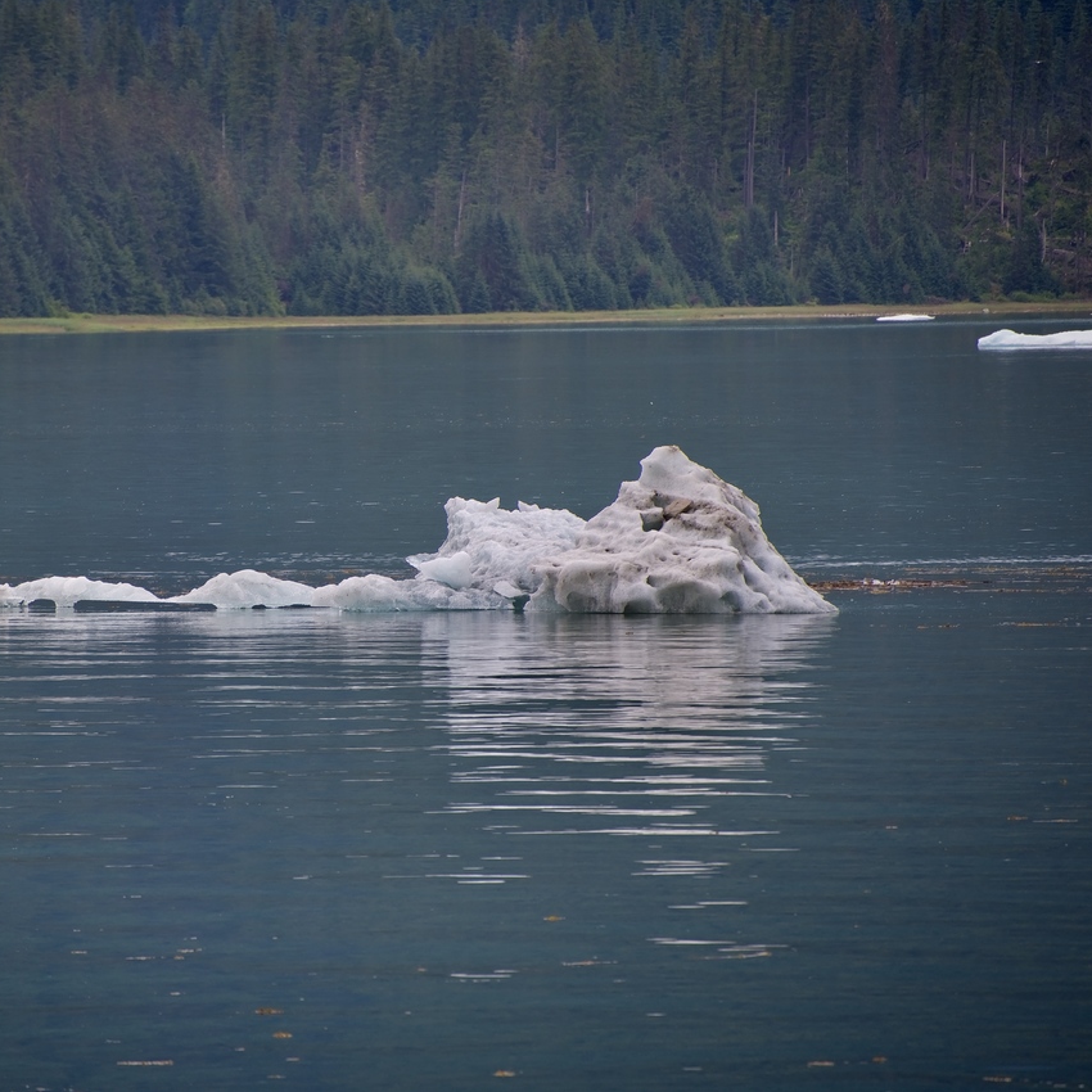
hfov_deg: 4.6
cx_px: 307
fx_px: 13705
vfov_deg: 4.6
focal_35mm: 384
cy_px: 546
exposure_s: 1/640
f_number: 5.6
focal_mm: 300
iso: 250
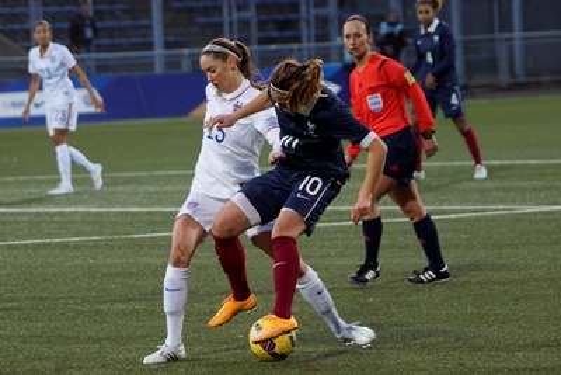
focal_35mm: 270
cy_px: 188
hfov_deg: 7.6
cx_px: 280
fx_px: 4209
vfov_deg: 5.1
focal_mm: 180
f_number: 5
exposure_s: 1/320
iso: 800
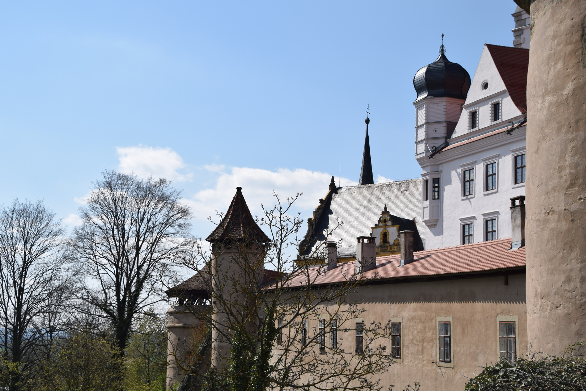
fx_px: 928
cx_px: 293
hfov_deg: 35.1
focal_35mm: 57
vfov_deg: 23.8
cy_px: 196
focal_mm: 38
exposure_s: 1/320
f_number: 10
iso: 100
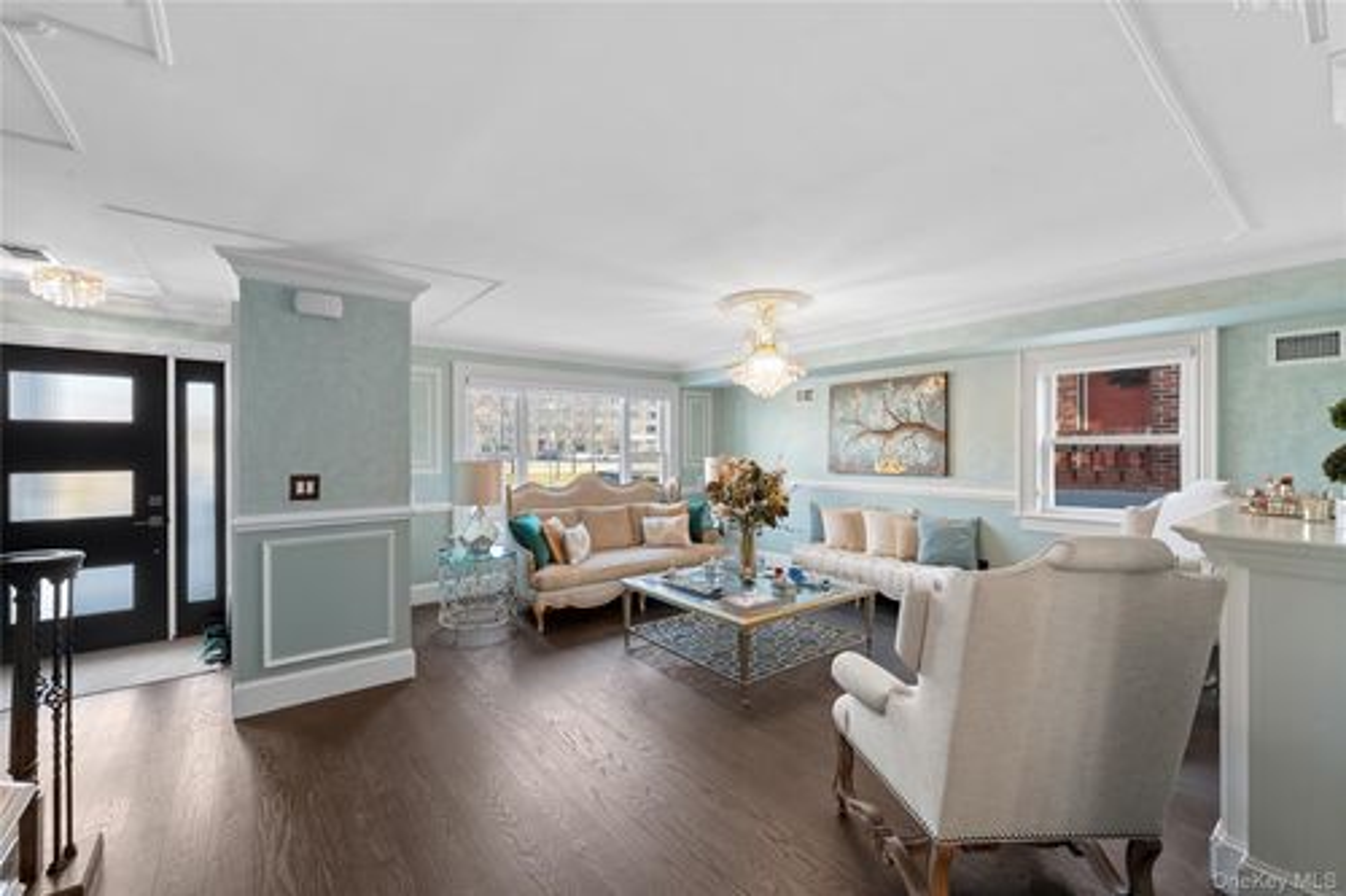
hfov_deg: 104.3
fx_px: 523
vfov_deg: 81.2
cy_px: 448
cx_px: 673
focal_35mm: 14
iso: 400
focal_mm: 14
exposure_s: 1/5
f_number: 10
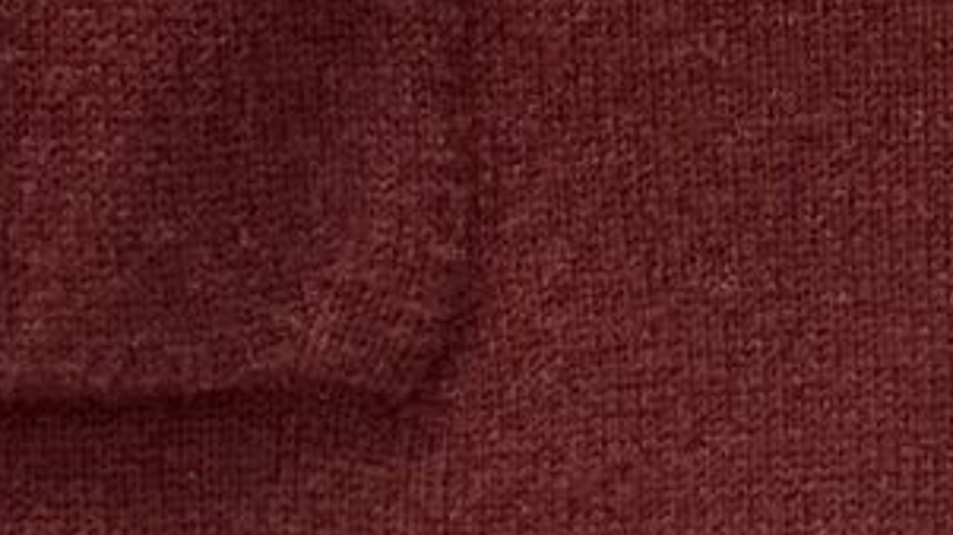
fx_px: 6315
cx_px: 915
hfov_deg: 8.6
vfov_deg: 4.8
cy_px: 114
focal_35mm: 250
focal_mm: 6.76
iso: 160
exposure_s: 1/100
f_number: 1.78
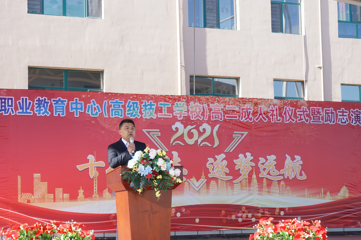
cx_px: 173
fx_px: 842
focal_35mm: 84
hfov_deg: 24.2
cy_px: 149
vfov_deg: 16.2
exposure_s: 1/80
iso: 100
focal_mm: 59
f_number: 6.3
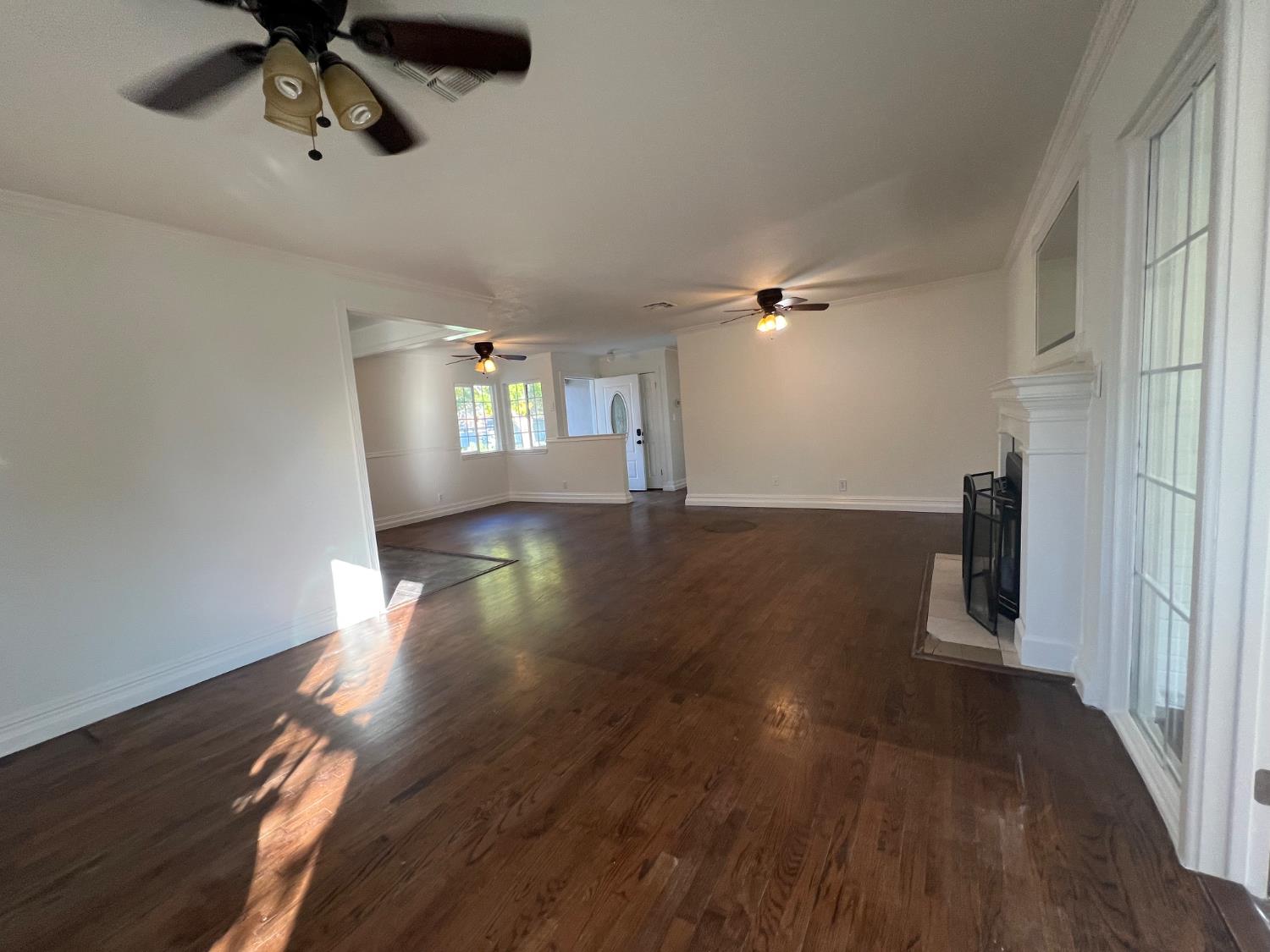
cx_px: 635
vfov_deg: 89.9
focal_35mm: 13
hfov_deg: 106.2
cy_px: 476
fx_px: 477
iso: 160
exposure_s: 1/120
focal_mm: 1.57
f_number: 1.8
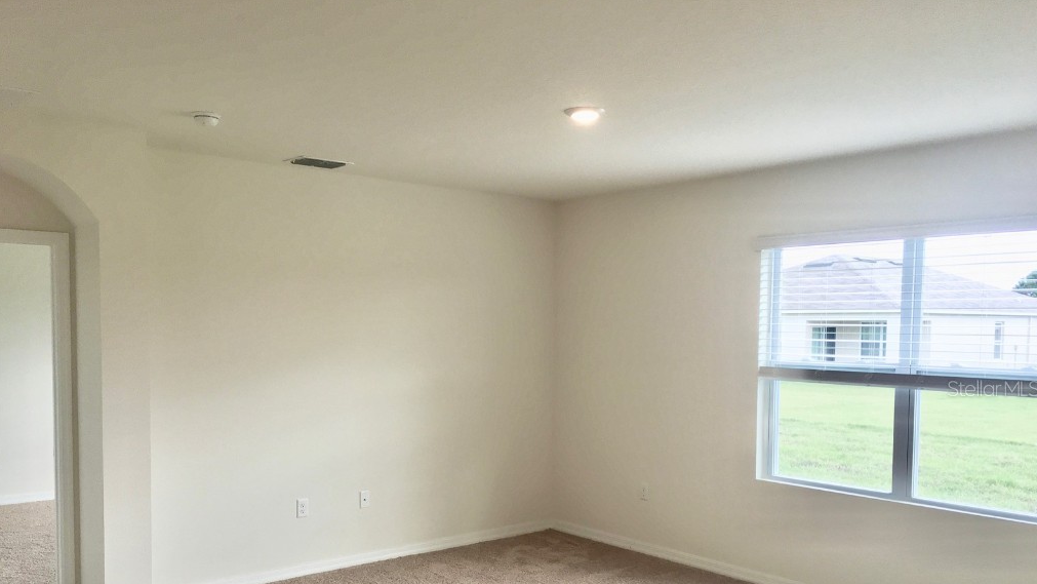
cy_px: 388
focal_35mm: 32
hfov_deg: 61.0
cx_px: 519
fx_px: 880
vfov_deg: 36.3
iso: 40
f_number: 2.2
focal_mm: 4.15
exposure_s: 1/120
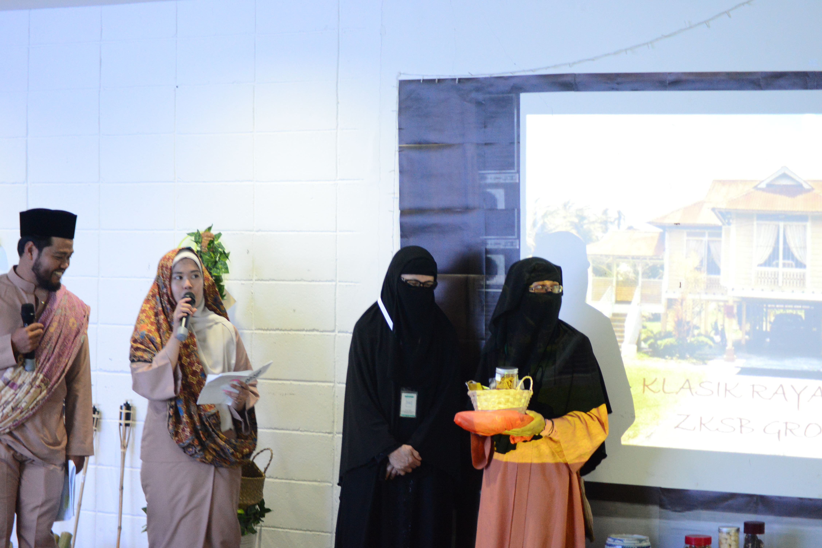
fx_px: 2055
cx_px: 411
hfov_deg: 22.6
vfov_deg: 15.2
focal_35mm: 90
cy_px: 274
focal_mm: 90
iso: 5000
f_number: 4
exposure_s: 1/80
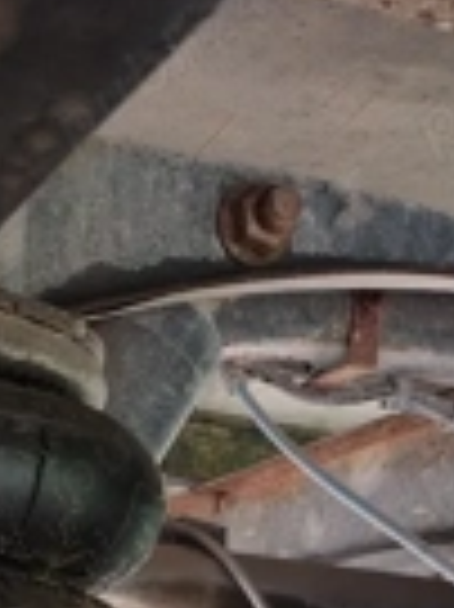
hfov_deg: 18.8
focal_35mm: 74
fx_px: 1296
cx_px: -94
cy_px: 793
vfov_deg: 23.3
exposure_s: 1/50.1
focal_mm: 4.71
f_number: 1.7
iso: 847
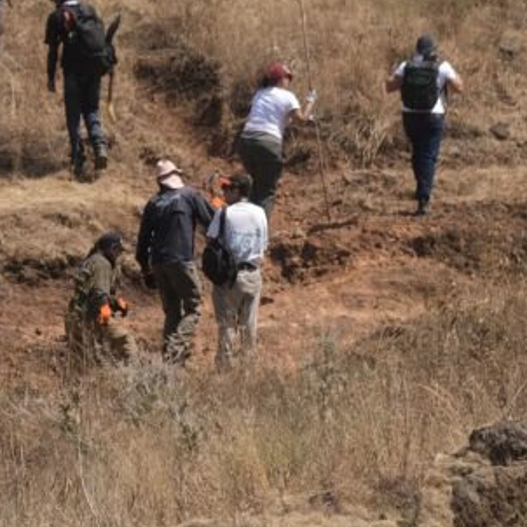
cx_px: -309
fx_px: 8664
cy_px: 168
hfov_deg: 3.5
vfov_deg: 3.5
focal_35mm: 503
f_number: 2.8
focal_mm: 102.2
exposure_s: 1/3200
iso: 200
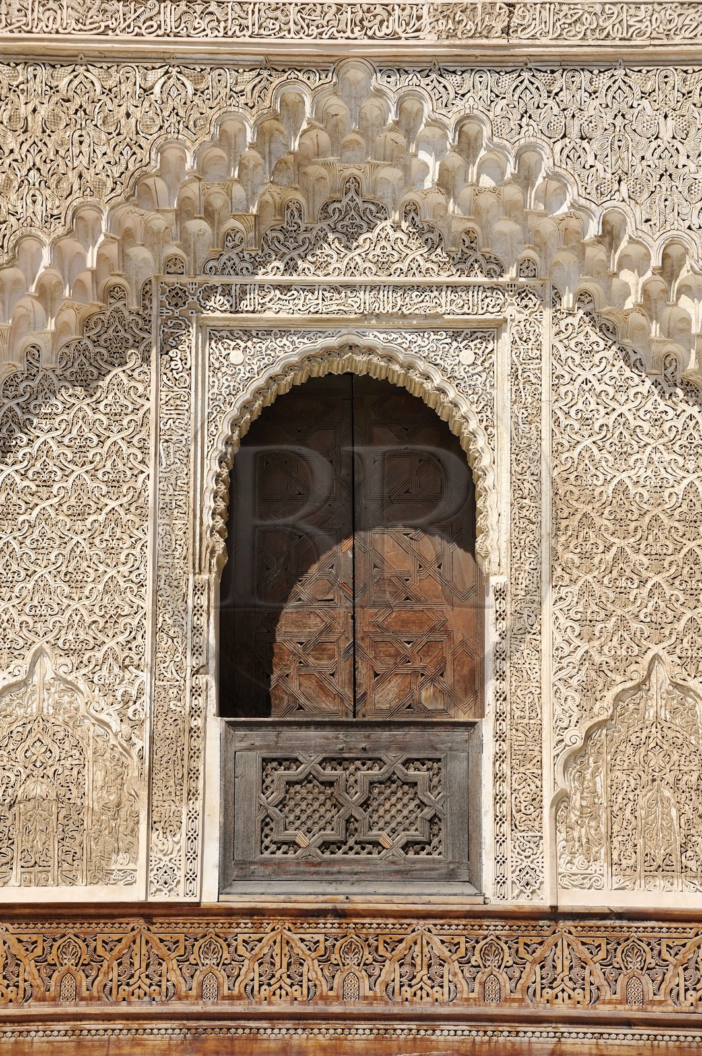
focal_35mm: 175
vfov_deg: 11.8
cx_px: 351
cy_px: 528
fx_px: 5127
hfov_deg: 7.8
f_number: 8
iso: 200
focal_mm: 175
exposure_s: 1/320
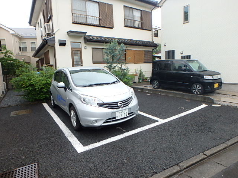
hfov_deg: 79.0
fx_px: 144
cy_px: 89
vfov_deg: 63.4
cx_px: 119
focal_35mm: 21
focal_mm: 3.7
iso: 125
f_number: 3.5
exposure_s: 1/60
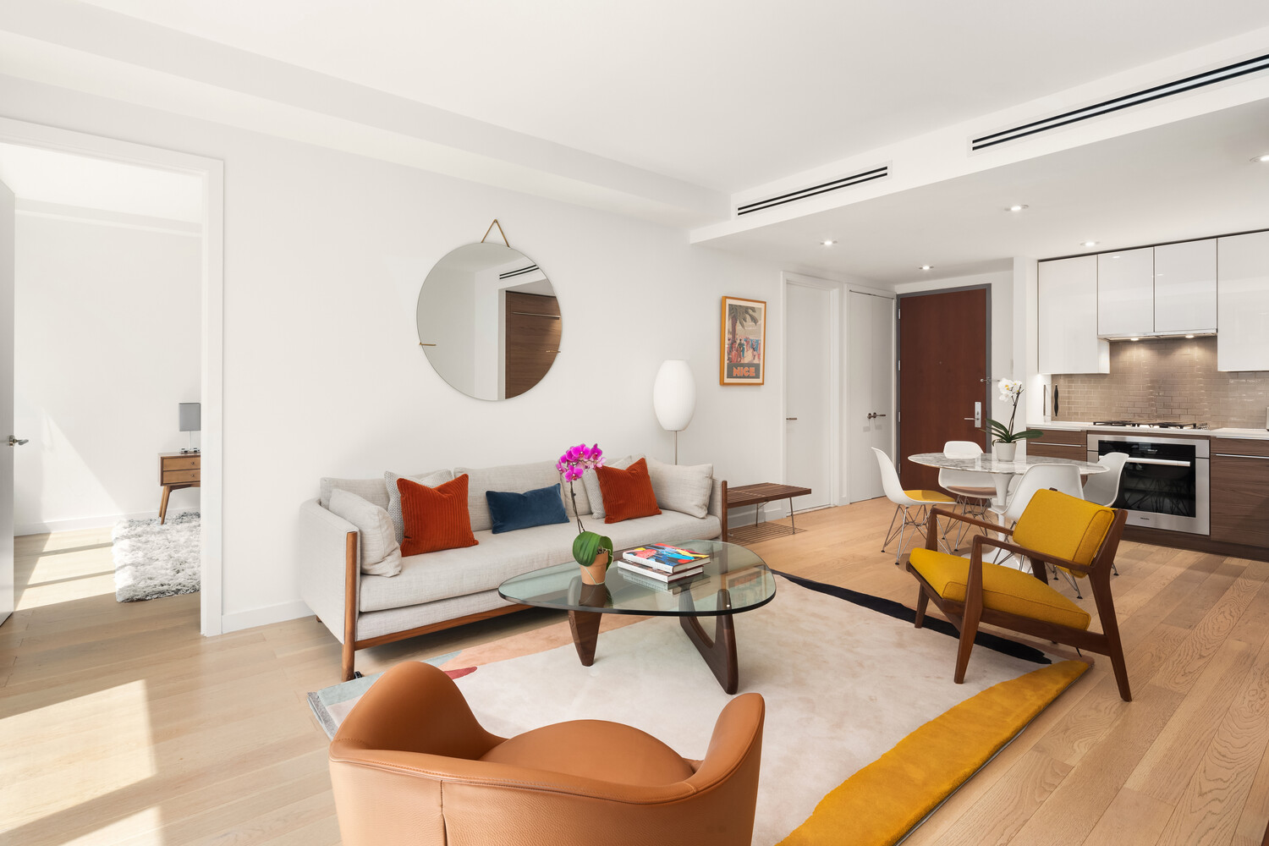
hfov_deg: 93.3
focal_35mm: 17
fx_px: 599
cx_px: 634
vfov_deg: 70.4
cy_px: 423
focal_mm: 17
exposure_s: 1/1.25
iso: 640
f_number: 16
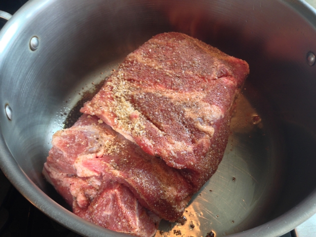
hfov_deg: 55.4
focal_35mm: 33
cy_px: 118
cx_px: 158
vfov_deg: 42.9
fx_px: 301
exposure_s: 1/30
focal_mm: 4.12
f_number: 2.4
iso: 50
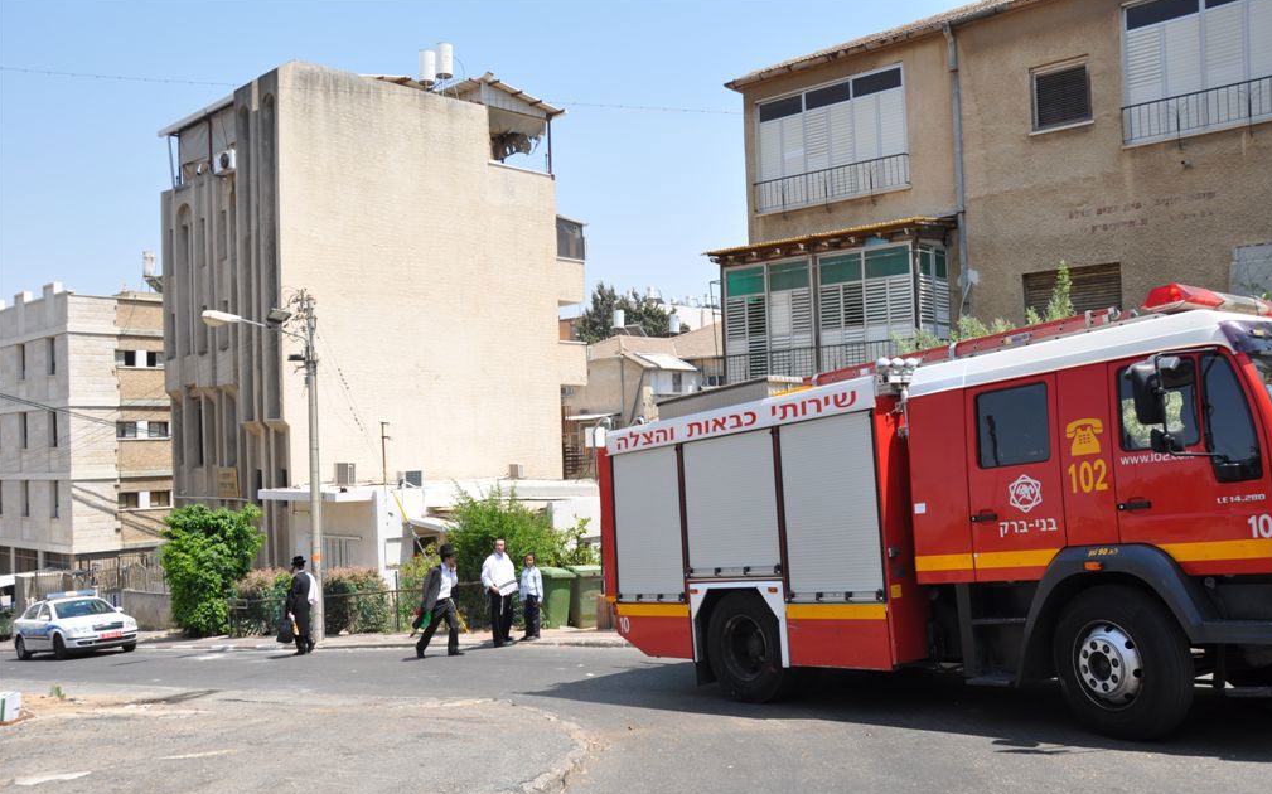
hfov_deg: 61.2
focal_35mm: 31
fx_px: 1074
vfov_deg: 40.6
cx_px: 640
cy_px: 421
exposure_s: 1/320
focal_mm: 20
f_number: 9
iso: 200
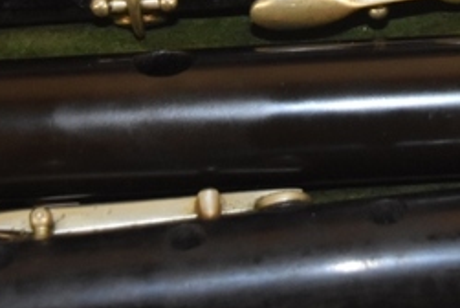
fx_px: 1727
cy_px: -90
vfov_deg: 10.0
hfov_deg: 15.1
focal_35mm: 135
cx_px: 330
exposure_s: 1/60
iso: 2800
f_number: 3.8
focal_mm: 26
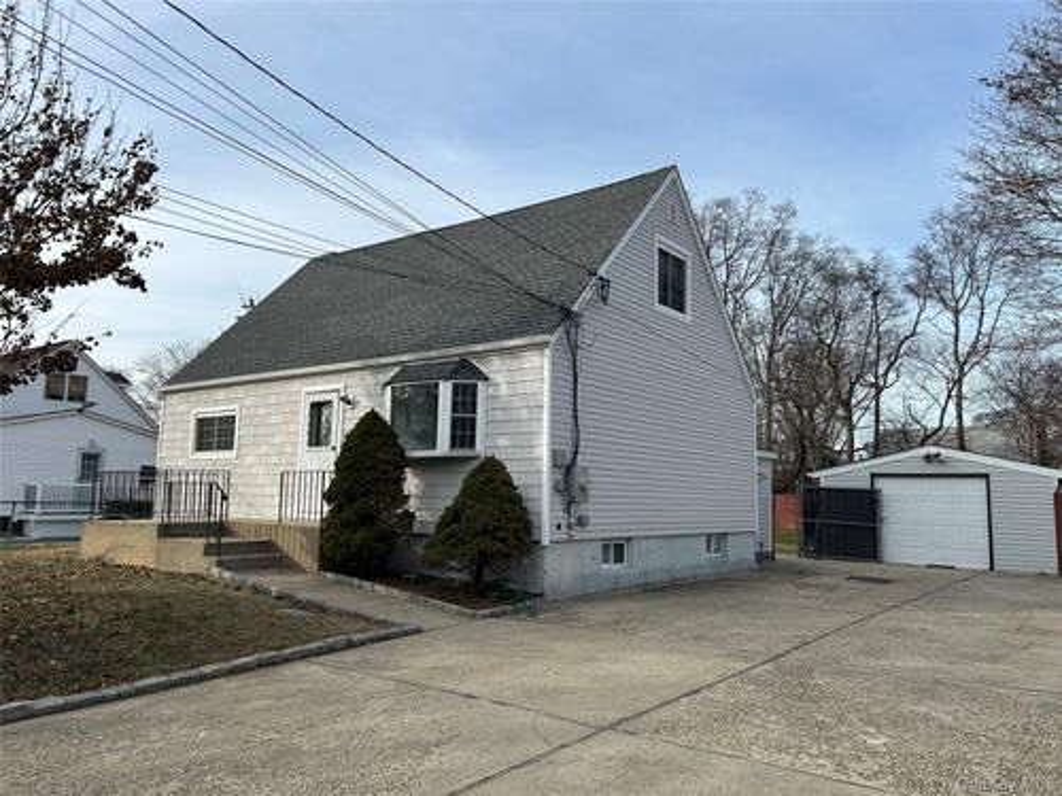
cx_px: 531
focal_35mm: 26
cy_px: 398
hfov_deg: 67.3
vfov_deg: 53.1
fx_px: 798
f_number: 1.5
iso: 50
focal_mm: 5.7
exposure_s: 1/2915
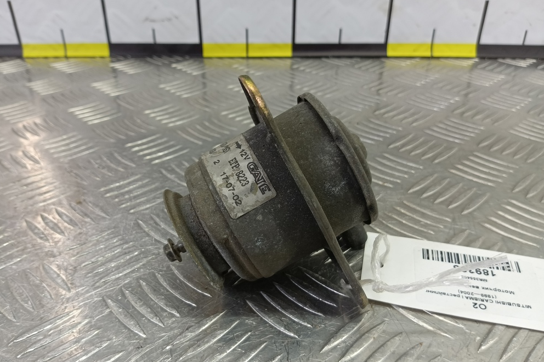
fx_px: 438
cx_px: 266
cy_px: 200
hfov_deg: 63.7
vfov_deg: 44.9
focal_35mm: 29
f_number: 1.6
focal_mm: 4.11
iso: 121
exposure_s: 1/50
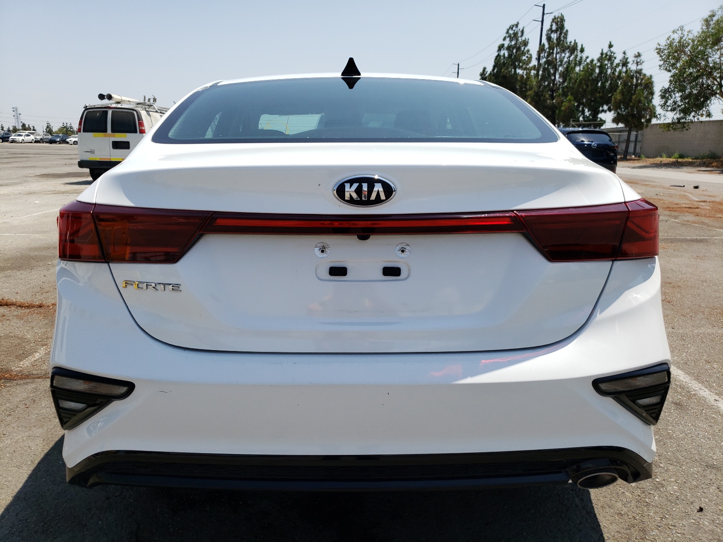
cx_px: 362
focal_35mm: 26
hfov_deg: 67.3
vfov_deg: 53.1
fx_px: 543
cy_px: 271
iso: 50
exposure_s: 1/3333
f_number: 1.5
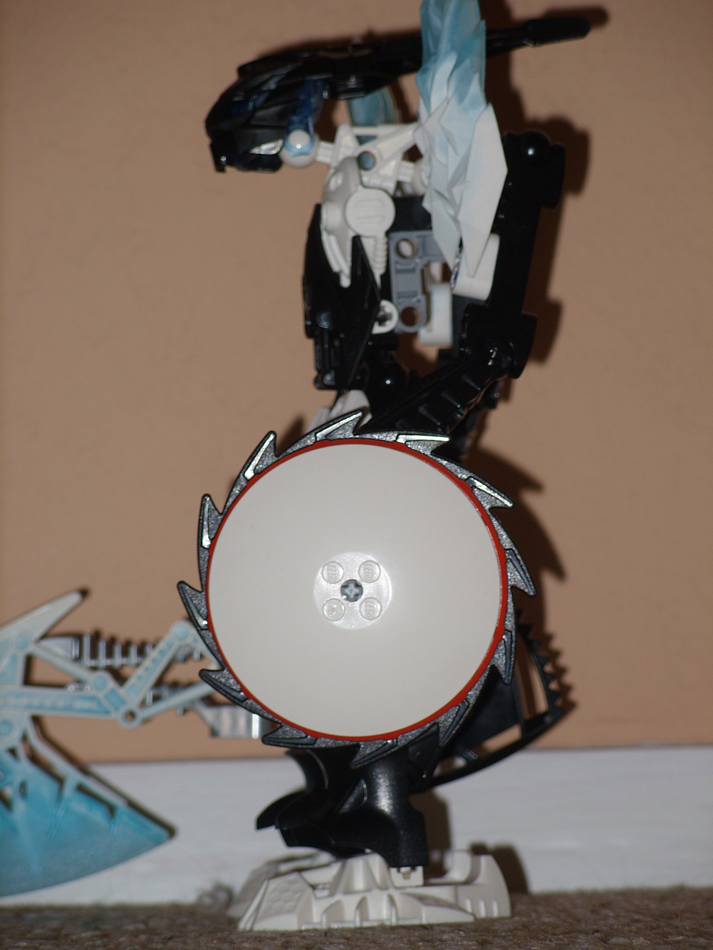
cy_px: 475
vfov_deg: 12.0
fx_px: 4504
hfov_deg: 9.1
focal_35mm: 164
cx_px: 356
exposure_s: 1/148
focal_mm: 33.72
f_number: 4.1
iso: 50
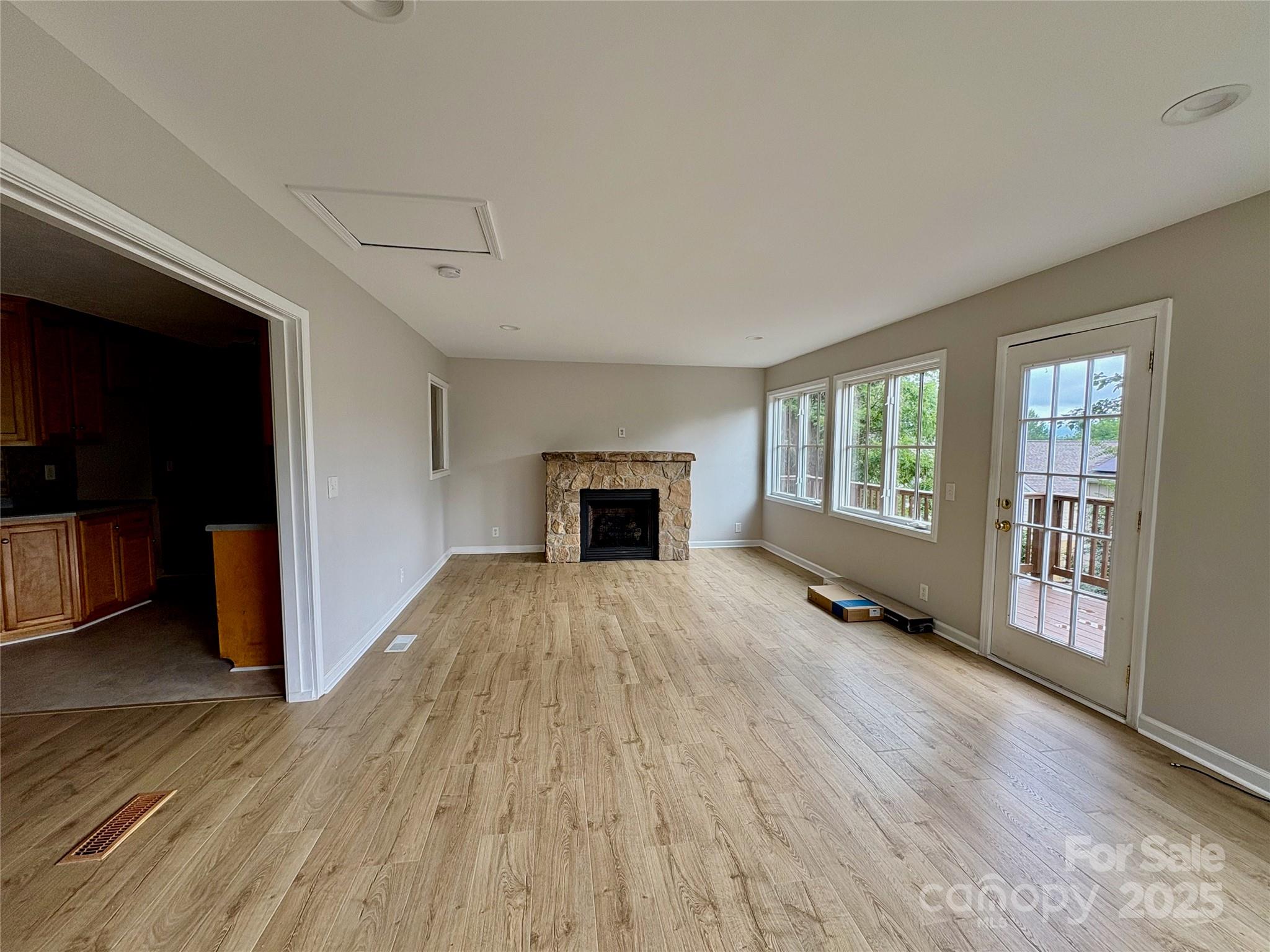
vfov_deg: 85.7
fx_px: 514
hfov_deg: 102.1
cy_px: 476
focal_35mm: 14
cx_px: 635
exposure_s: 1/99
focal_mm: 2.22
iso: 40
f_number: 2.2
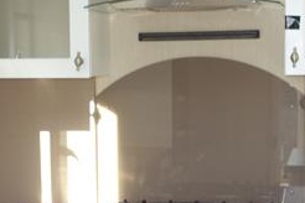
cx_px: 134
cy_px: 132
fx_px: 796
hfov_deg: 21.7
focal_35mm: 94
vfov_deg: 14.5
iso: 125
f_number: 2.8
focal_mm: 12.18
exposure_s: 1/100
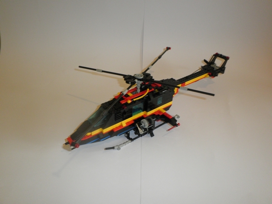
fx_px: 204
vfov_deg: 53.1
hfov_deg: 67.3
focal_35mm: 26
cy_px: 102
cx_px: 136
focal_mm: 4.7
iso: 160
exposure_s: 1/30
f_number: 2.8
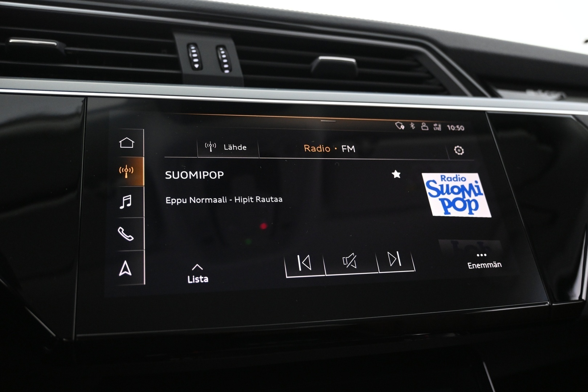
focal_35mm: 32
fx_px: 527
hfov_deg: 58.3
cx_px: 294
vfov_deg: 40.8
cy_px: 196
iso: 2000
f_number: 4
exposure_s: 1/30
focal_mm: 21.5
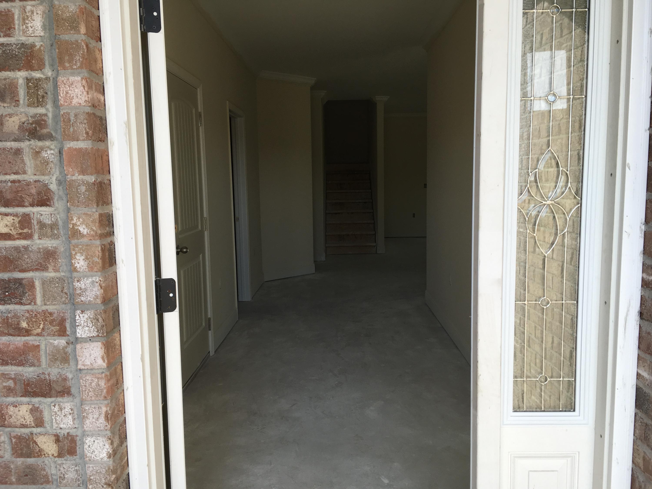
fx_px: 546
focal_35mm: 29
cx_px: 326
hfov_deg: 61.7
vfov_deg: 48.2
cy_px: 244
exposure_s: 1/264
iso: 25
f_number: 2.2
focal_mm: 4.15
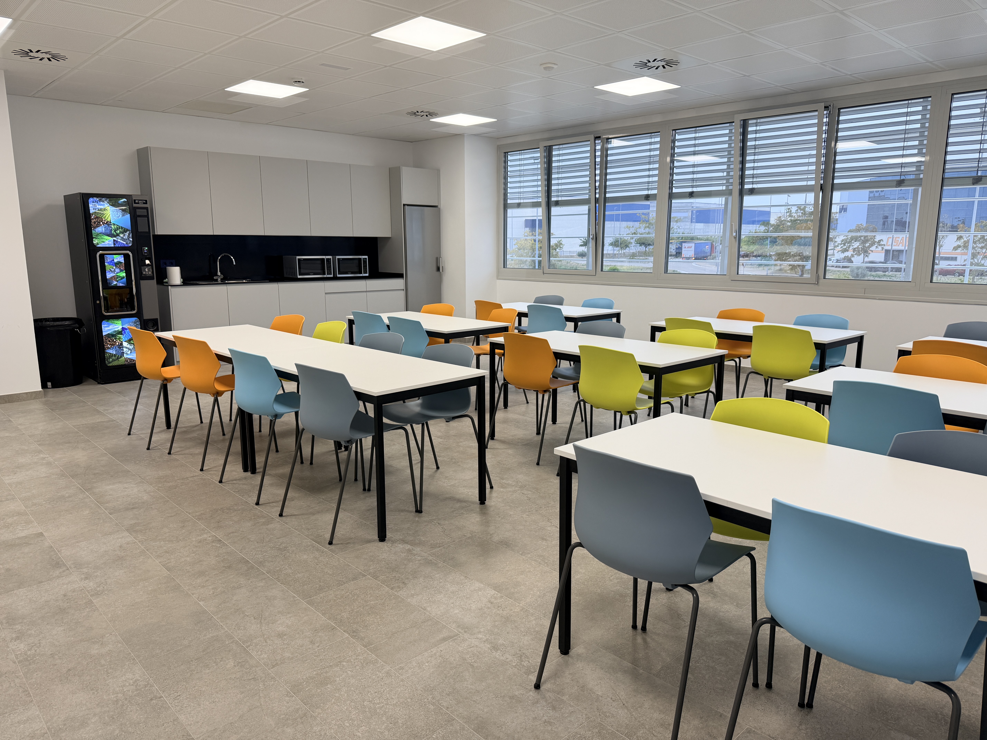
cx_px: 494
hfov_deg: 71.6
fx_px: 684
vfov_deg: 56.8
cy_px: 370
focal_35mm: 24
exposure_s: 1/100
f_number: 1.78
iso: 80
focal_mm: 6.76
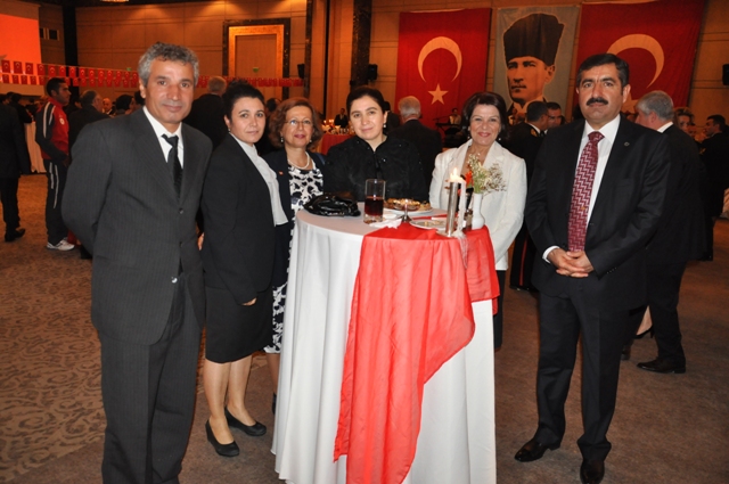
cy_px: 242
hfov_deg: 67.4
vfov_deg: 47.8
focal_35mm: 27
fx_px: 546
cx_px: 364
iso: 1250
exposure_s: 1/60
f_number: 4.5
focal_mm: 18
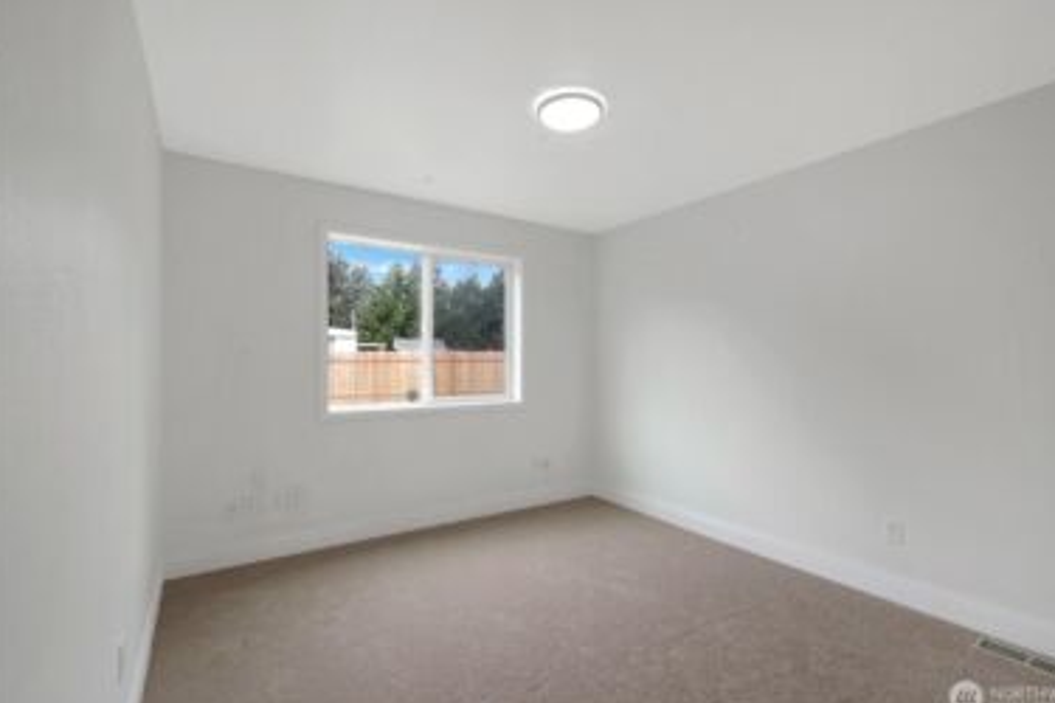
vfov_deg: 73.7
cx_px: 549
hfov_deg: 96.7
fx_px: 469
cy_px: 347
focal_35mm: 16
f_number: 13
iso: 400
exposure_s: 1/125
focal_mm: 15
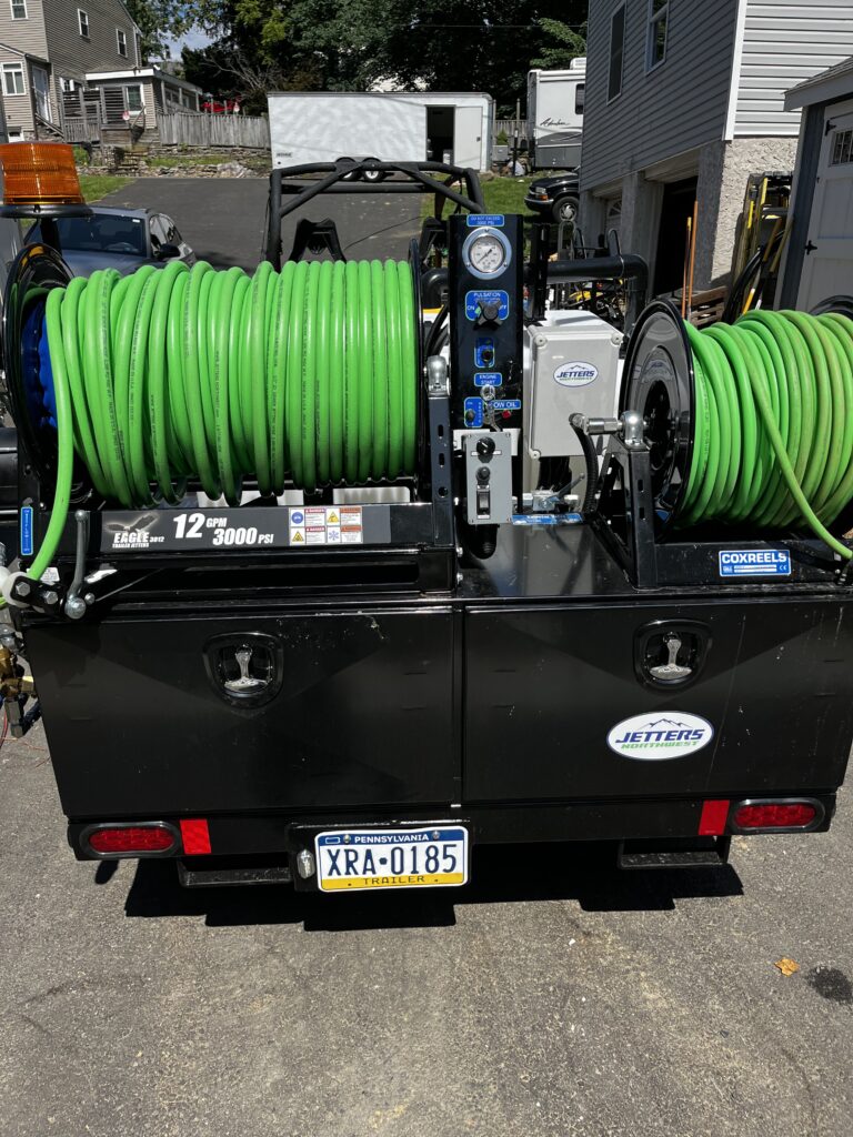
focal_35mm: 26
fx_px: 854
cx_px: 426
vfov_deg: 67.3
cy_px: 568
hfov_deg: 53.1
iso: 50
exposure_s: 1/2632
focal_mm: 5.1
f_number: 1.6
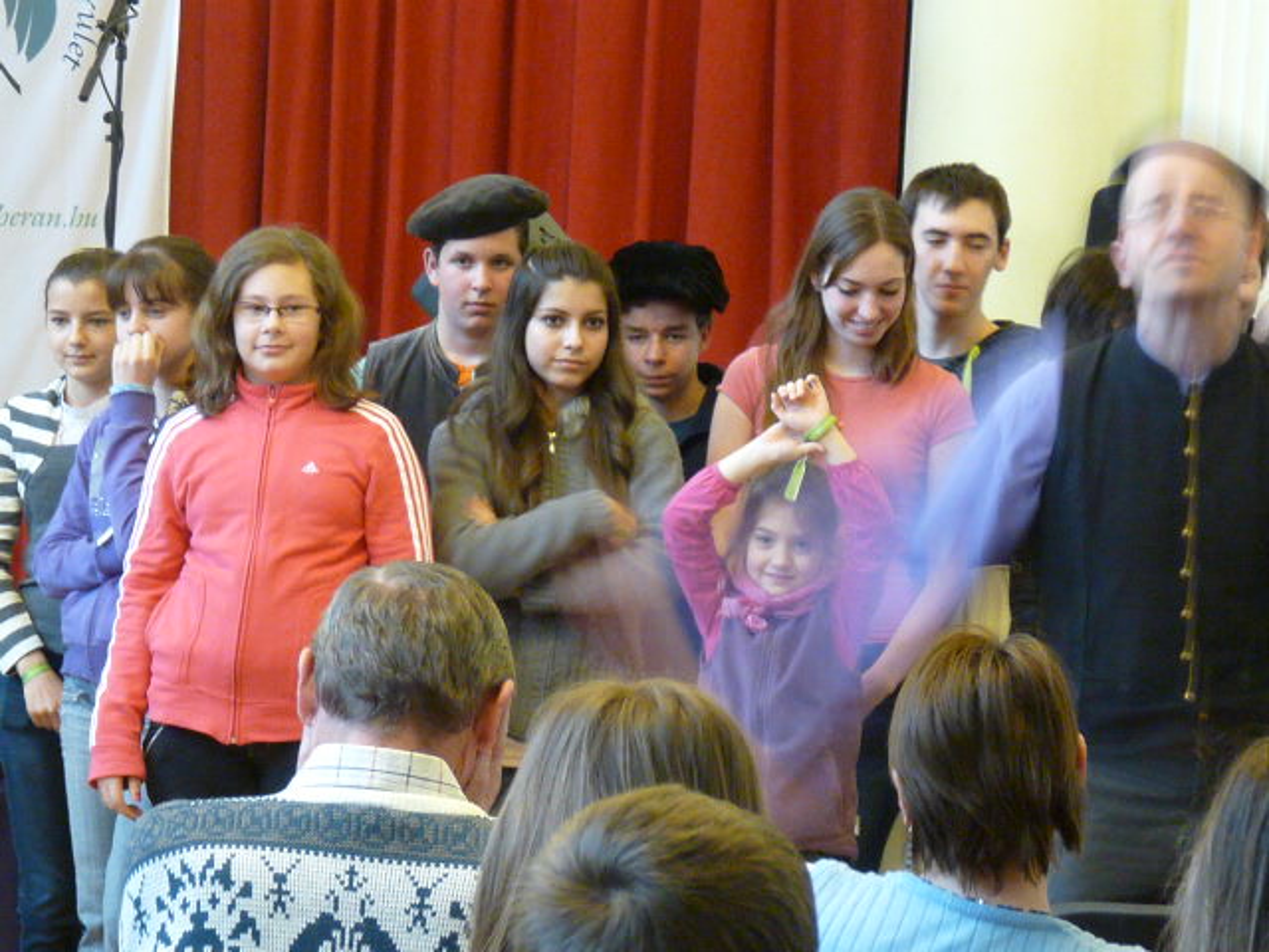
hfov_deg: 9.9
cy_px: 476
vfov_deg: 7.5
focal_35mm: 199
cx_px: 634
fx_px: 7295
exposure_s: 1/10
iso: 400
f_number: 3.6
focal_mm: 20.1
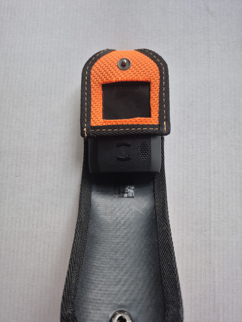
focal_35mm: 23
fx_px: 214
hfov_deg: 58.9
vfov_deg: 73.9
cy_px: 161
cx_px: 121
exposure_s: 1/100
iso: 500
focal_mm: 5.4
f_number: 1.8
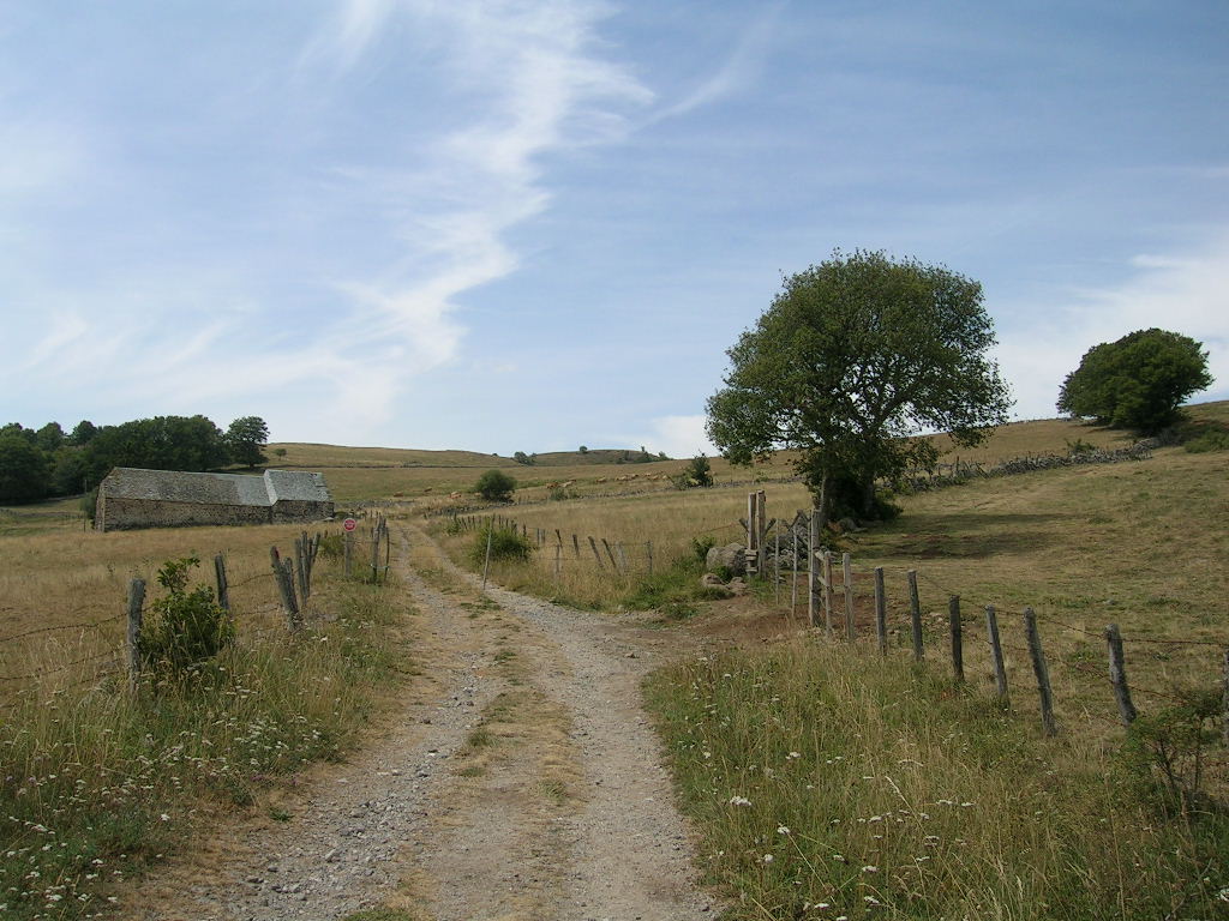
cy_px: 460
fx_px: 1243
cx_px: 614
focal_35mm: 35
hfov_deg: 52.6
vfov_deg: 40.7
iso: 50
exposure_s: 1/552
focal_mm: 5.4
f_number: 4.8
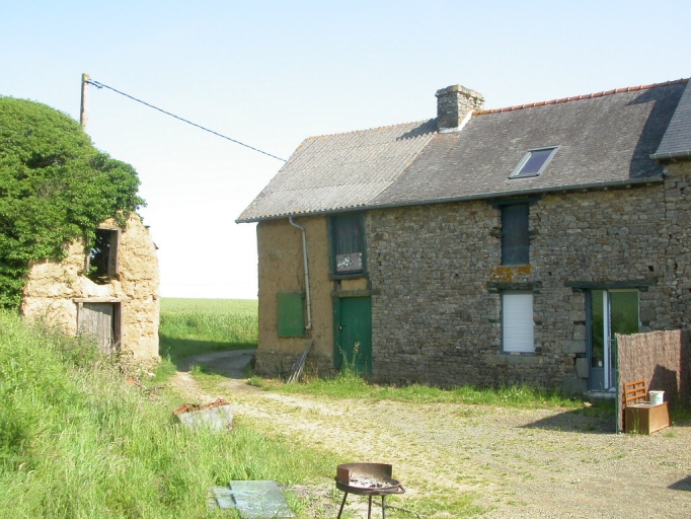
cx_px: 346
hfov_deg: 28.6
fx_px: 1358
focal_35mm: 68
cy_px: 260
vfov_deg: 21.6
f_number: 5.9
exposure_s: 1/210
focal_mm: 14.2
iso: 100
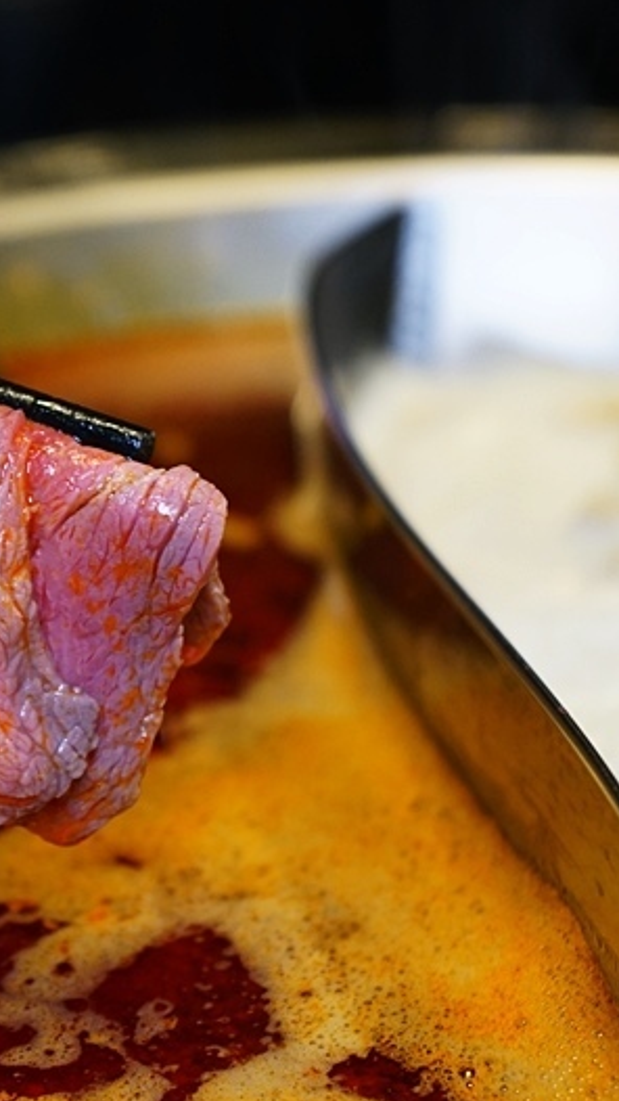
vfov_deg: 22.7
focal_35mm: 94
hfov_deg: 12.8
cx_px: 117
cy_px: 549
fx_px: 2742
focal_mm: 59
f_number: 5
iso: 1250
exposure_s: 1/60
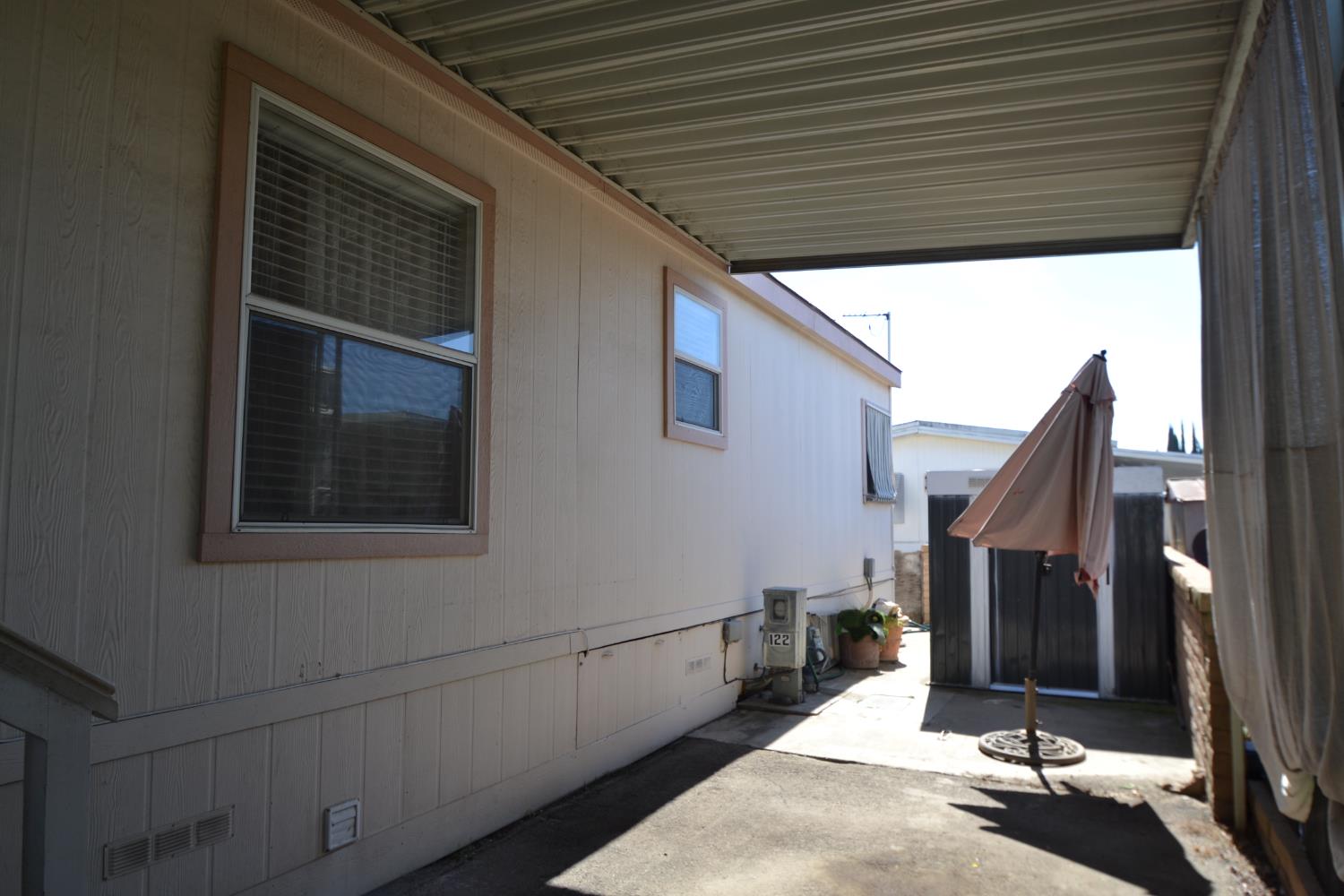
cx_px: 672
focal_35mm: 21
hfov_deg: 81.2
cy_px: 448
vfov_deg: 59.5
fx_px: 784
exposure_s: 1/160
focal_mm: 14
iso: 100
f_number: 6.3
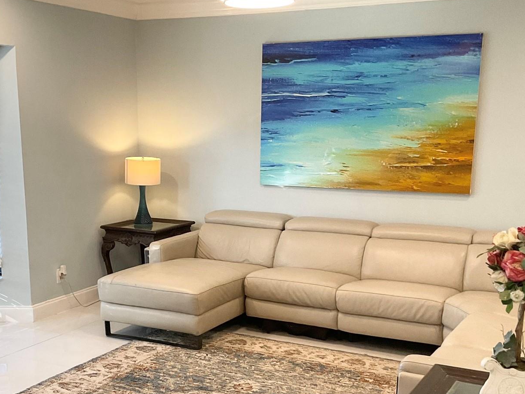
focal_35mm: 49
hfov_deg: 38.8
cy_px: 280
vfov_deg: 29.3
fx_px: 743
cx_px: 220
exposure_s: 1/60
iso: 100
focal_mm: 3
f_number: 1.8
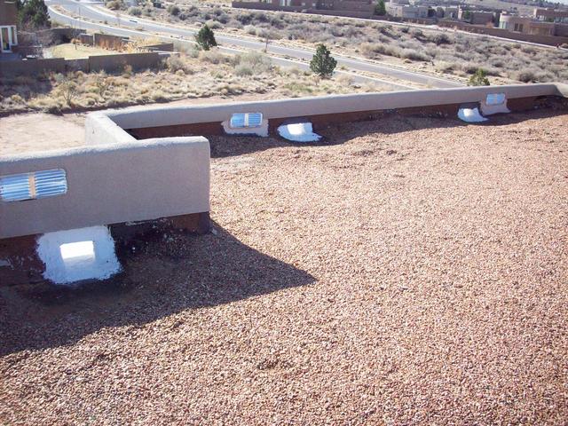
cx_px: 284
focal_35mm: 37
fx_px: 607
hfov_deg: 50.1
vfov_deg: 38.7
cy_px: 213
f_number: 2.8
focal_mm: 6.2
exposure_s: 1/1401
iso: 200
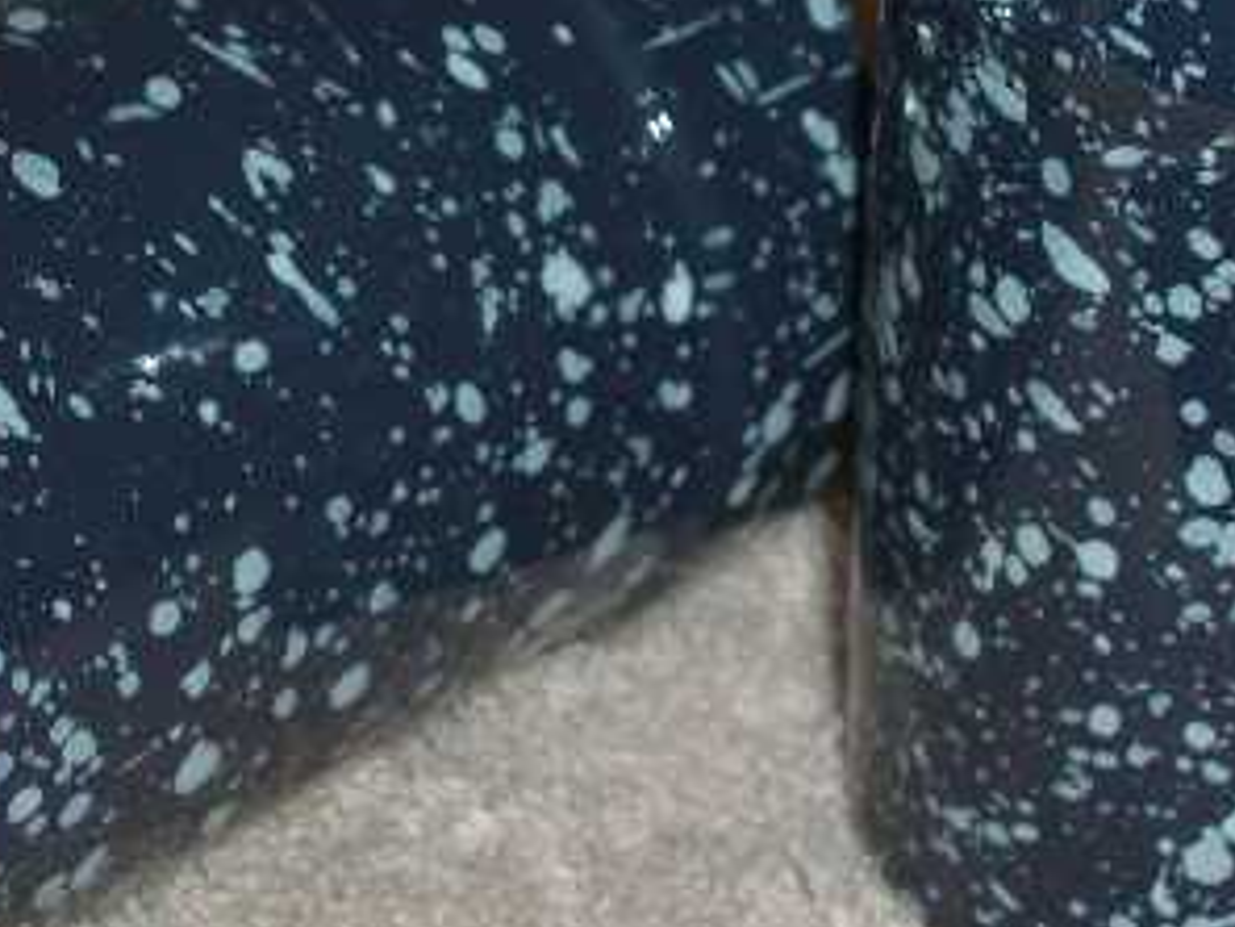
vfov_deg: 7.4
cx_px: 609
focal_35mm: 201
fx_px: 7171
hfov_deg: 9.8
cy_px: 221
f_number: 9.6
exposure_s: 1/30
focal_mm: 19.4
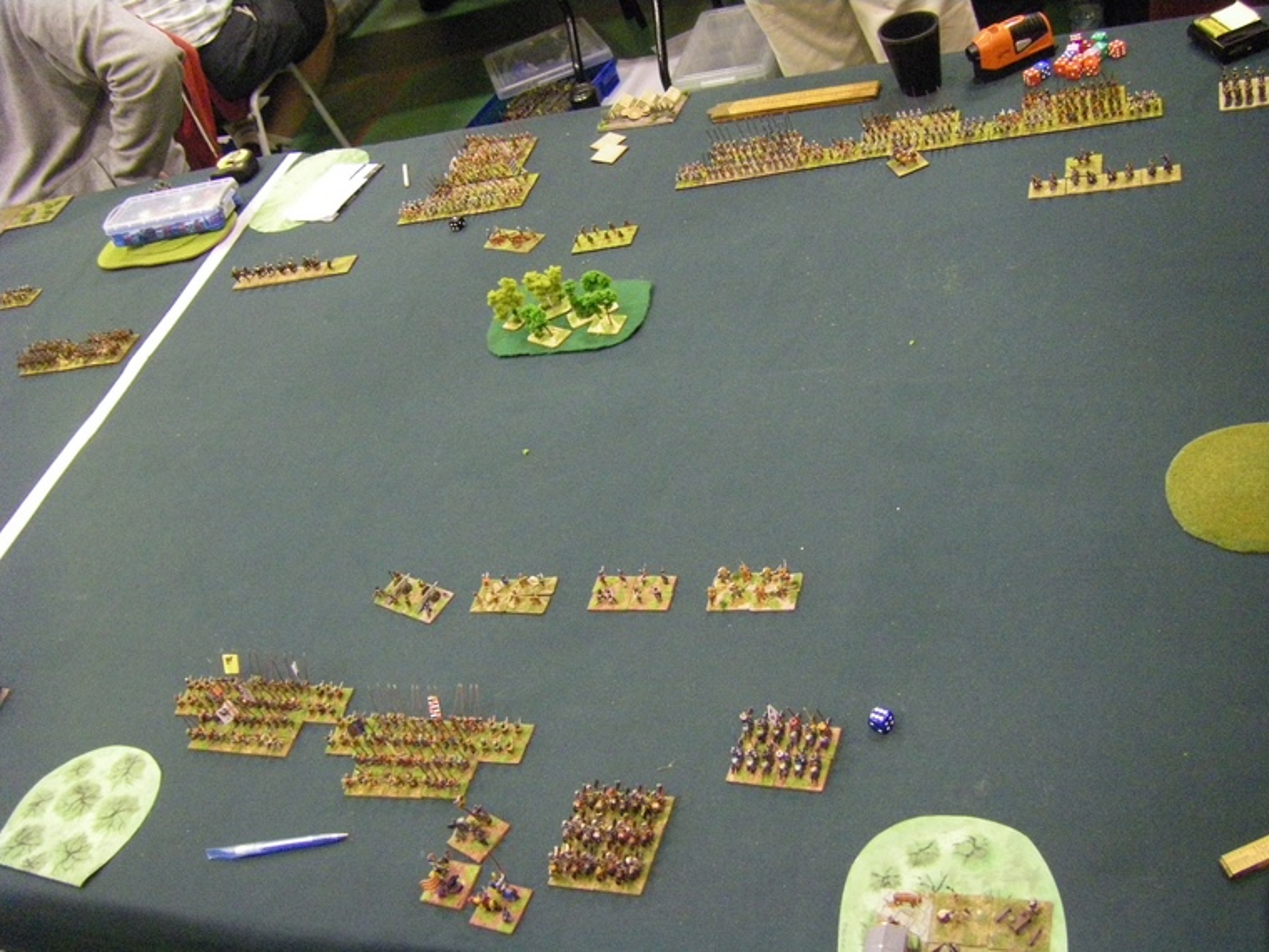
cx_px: 634
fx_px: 1393
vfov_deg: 37.7
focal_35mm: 38
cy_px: 476
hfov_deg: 49.0
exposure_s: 1/20
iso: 800
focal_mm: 6.3
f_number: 3.5
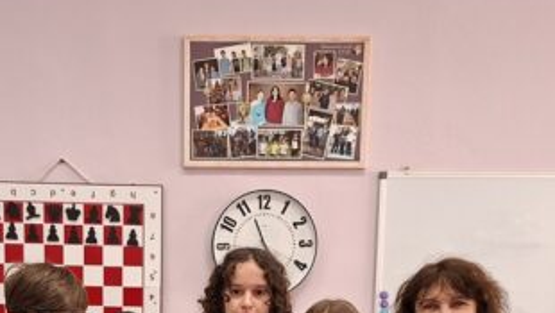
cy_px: 463
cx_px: 201
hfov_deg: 33.6
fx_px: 913
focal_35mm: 62
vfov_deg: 17.6
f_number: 1.8
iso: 200
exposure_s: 1/100
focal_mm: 5.54
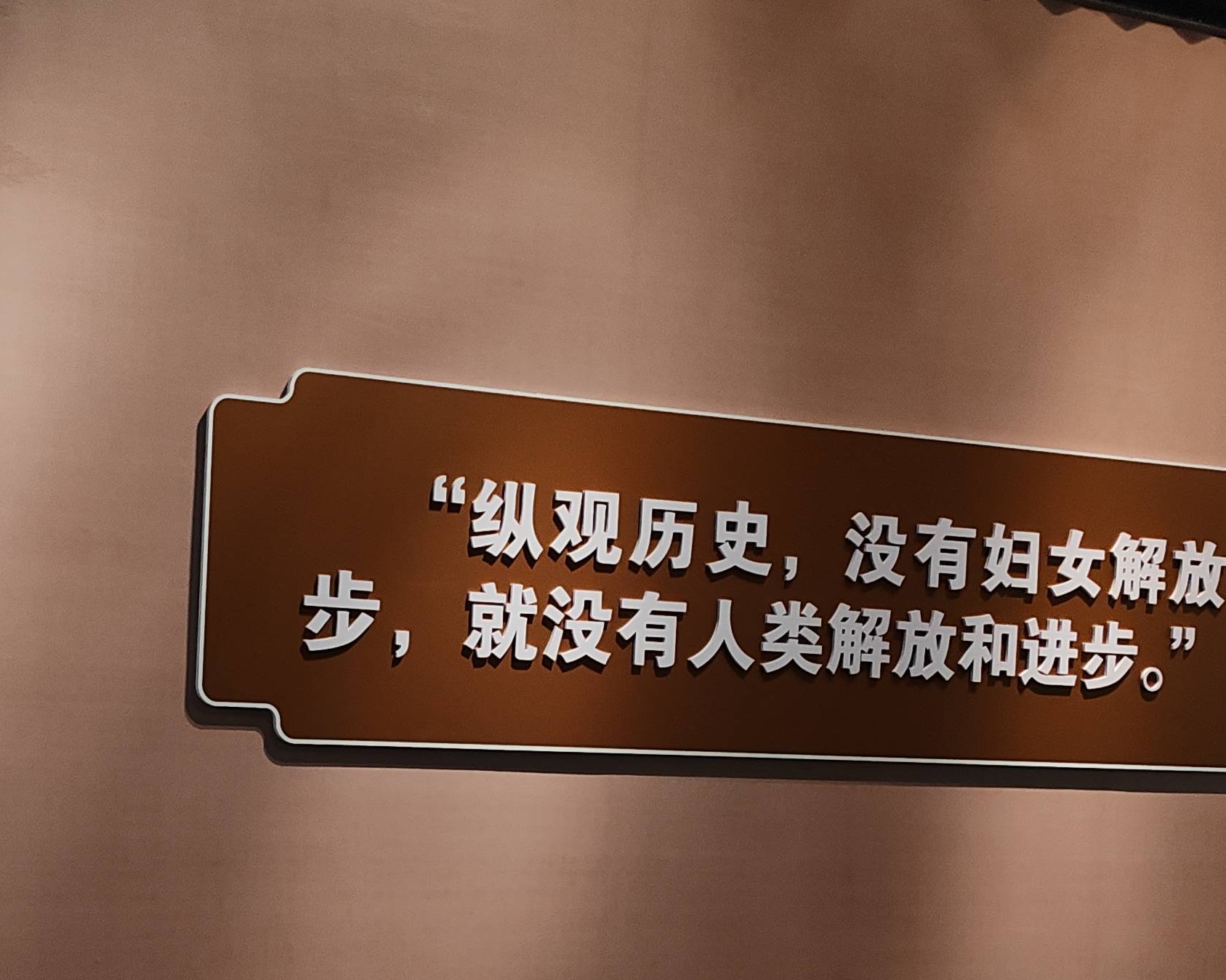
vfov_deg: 26.4
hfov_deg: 33.0
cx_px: 525
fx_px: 2068
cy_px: 713
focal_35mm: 57
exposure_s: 1/100
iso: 2347
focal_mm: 6.14
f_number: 1.8
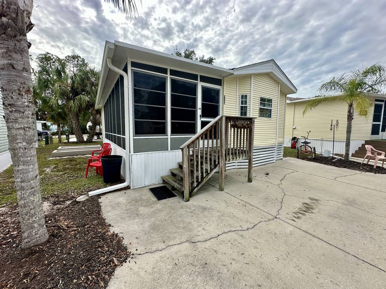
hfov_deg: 102.1
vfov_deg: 85.7
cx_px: 193
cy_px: 144
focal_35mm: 14
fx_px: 156
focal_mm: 2.22
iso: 40
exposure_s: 1/640
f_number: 2.2
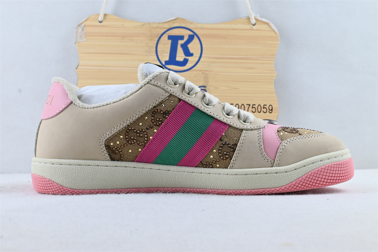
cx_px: 189
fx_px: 433
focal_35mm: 41
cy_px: 126
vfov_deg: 32.4
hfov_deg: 47.2
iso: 100
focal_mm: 27.5
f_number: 10
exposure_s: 1/13
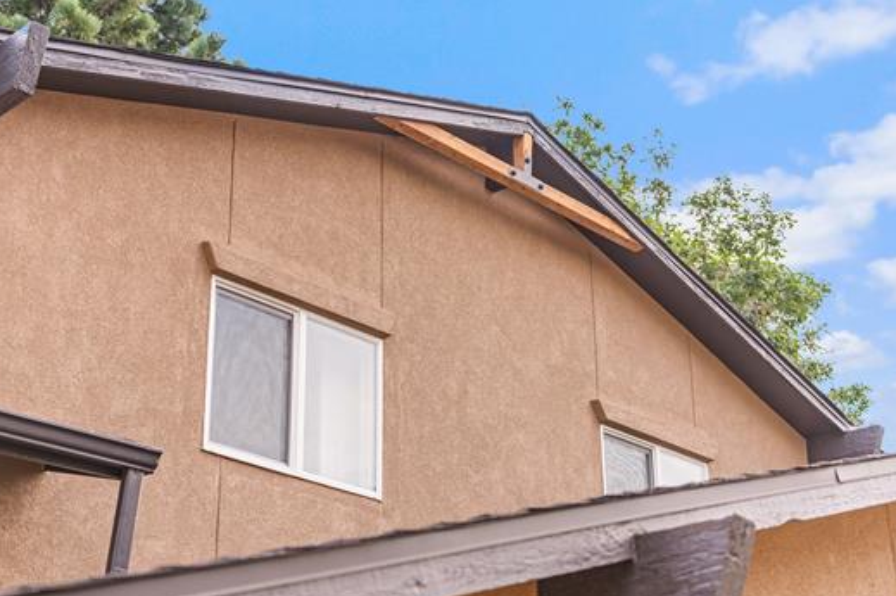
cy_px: 283
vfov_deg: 23.3
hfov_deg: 34.4
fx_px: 1442
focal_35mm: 58
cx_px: 359
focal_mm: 47
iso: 100
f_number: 2.8
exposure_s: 1/100
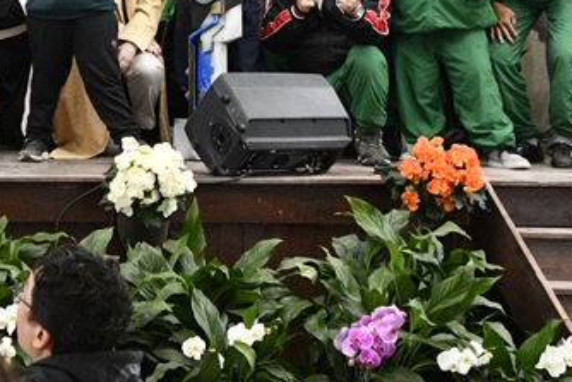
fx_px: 1939
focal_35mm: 122
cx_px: -185
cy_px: -190
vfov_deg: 10.8
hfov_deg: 15.9
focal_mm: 23
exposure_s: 1/160
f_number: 5.6
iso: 2000
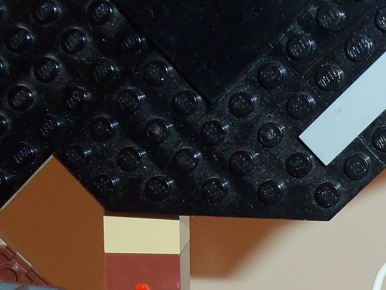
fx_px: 1360
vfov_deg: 11.9
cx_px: 447
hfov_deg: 15.6
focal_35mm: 122
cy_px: 328
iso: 100
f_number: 3.7
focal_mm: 6.7
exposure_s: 1/30
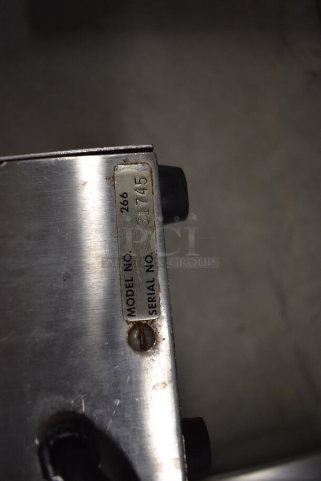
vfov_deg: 67.3
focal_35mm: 27
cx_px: 160
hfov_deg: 48.0
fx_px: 361
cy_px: 240
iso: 800
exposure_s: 1/160
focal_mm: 18
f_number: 3.5
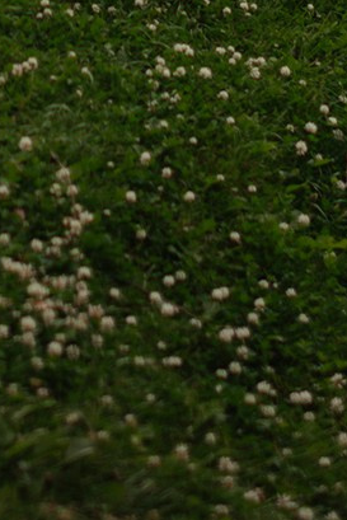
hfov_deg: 8.3
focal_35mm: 164
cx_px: -32
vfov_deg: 11.4
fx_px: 2369
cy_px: -491
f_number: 1.7
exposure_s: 1/125
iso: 100
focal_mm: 35
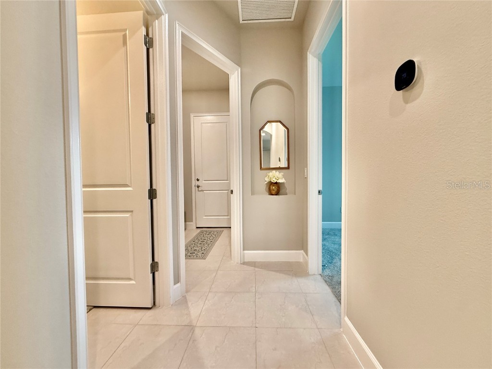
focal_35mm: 14
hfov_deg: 102.1
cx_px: 246
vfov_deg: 85.7
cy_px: 184
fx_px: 199
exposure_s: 1/60
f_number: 2.2
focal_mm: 2.22
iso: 250
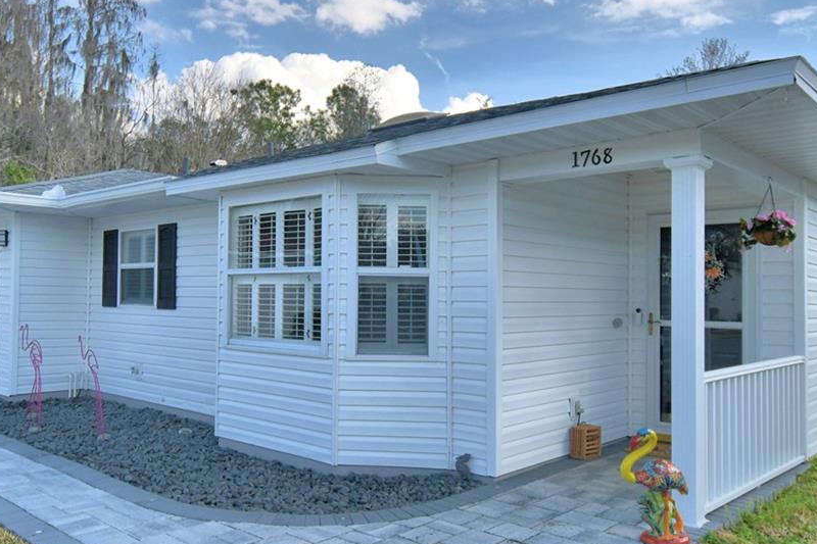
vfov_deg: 43.6
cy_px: 279
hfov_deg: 61.8
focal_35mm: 30
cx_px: 363
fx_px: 681
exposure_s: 1/1000
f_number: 4.5
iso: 100
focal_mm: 10
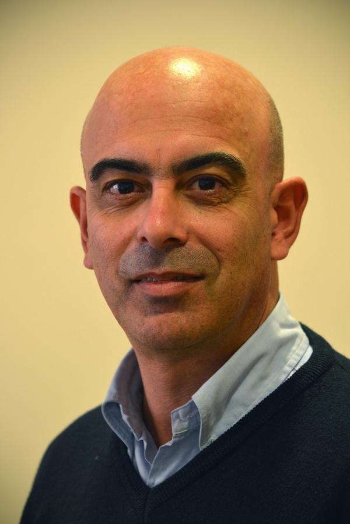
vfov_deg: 14.9
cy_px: 262
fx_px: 2011
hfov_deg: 9.9
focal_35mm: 138
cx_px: 175
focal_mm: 92
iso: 800
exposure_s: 1/50
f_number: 4.5
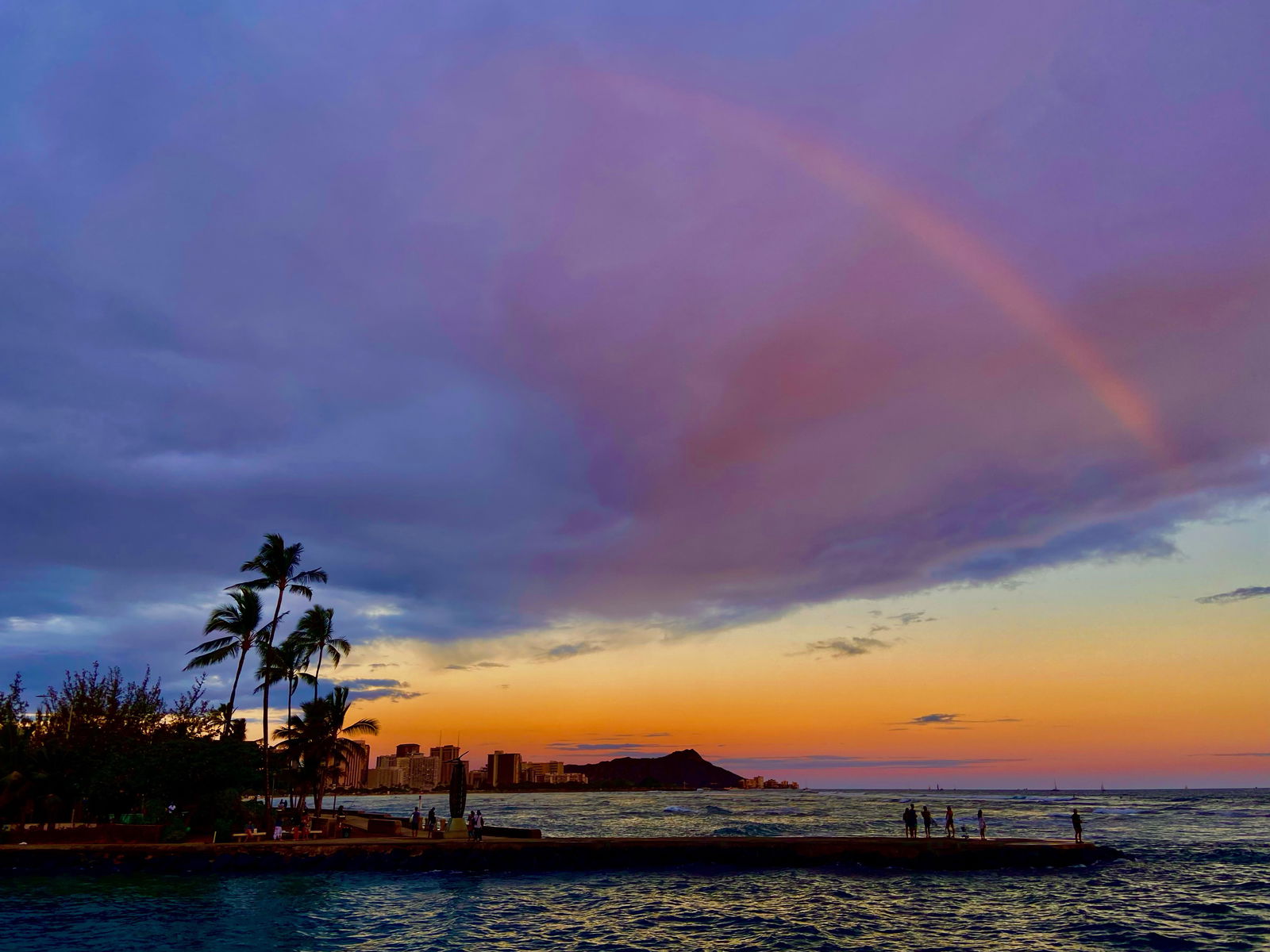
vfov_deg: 53.1
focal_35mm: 26
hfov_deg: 67.3
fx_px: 954
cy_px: 476
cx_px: 635
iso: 32
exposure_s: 1/136
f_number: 1.8
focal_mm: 4.25
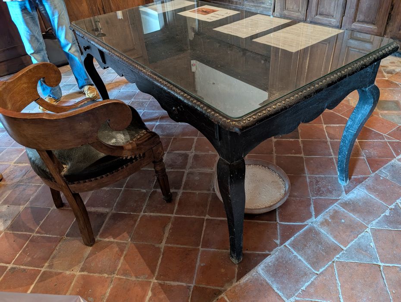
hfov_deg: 71.5
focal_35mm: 24
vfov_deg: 56.9
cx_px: 200
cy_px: 151
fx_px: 278
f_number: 1.68
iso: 831
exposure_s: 1/33.3
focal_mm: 6.9
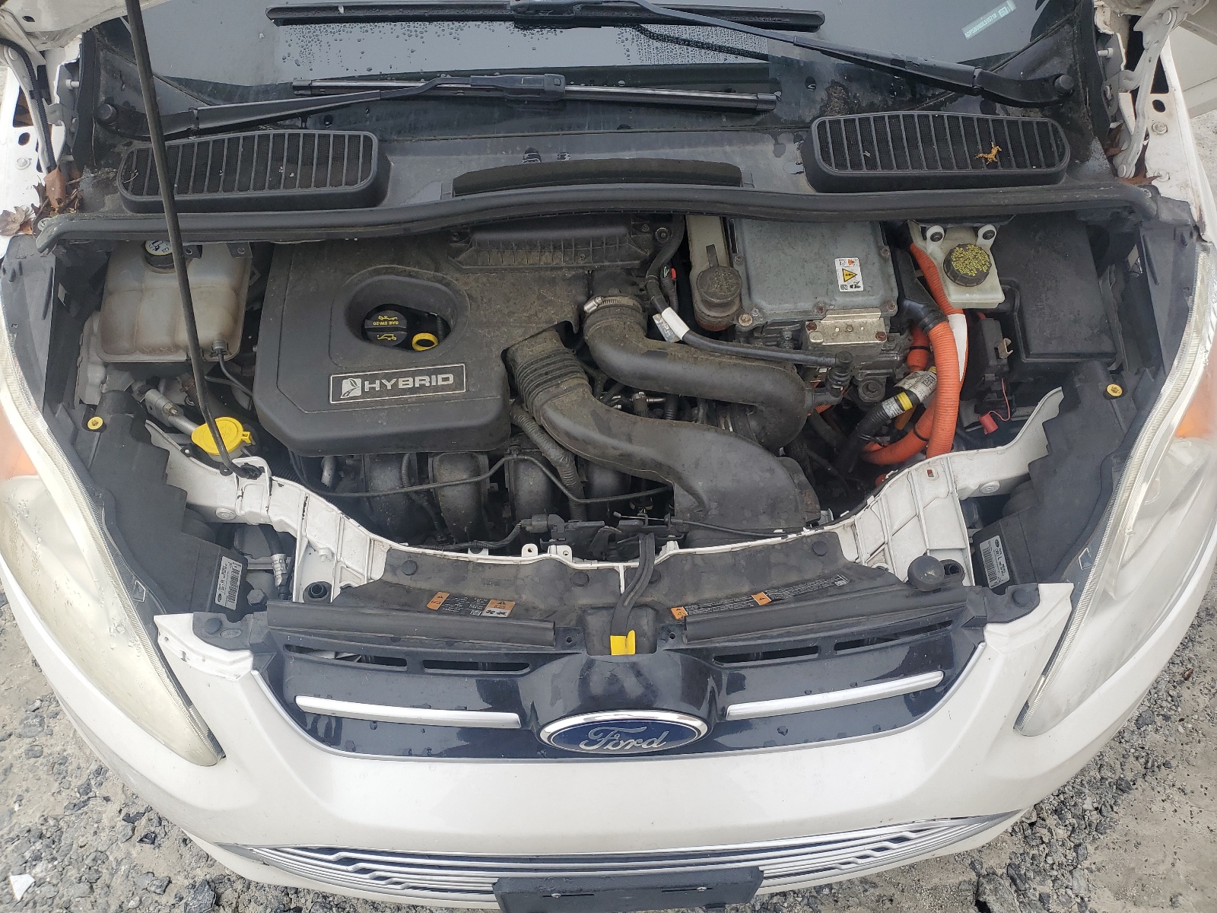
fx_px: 914
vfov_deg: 53.1
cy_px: 456
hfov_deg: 67.3
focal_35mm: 26
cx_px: 608
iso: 50
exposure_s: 1/208
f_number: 1.5
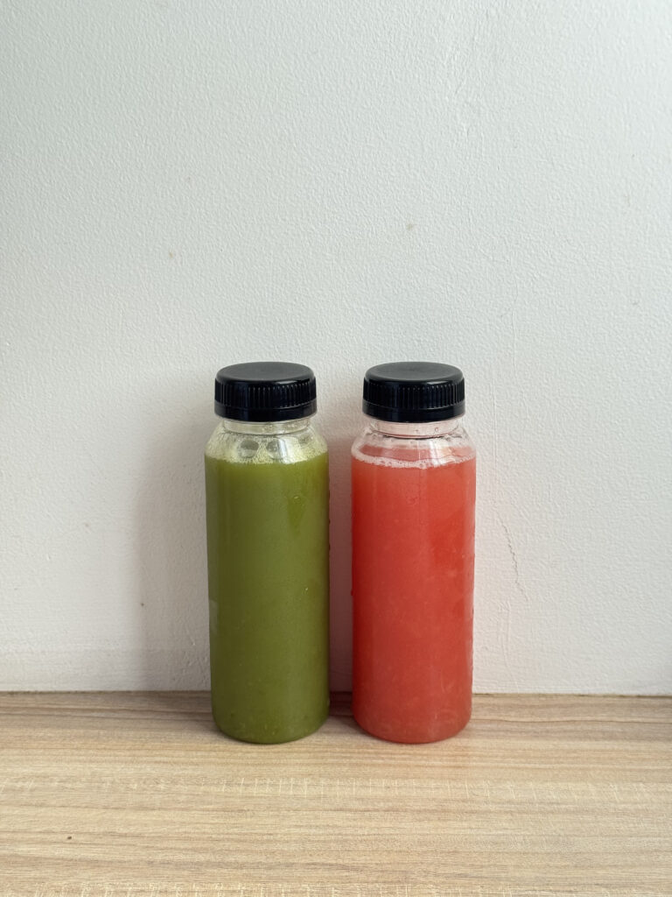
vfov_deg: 39.7
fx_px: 1242
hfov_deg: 30.3
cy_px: 448
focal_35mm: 48
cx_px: 336
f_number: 1.78
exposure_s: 1/60
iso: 100
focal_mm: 6.76
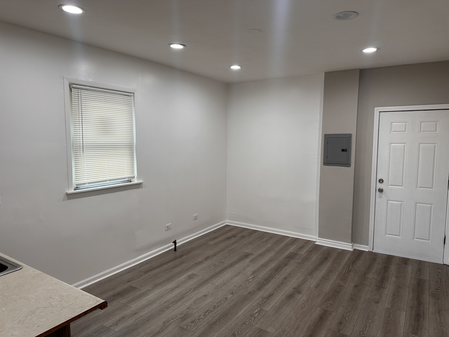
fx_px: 311
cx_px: 224
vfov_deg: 56.8
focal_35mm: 24
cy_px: 168
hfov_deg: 71.6
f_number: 1.78
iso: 100
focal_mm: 6.86
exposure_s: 1/120
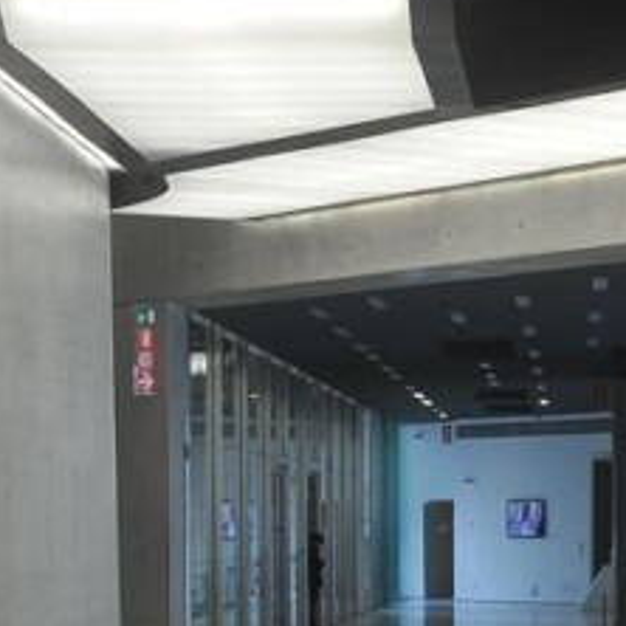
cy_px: 485
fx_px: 2926
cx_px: 623
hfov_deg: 12.1
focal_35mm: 143
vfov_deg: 12.2
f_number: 4.5
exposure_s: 1/80
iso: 400
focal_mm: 35
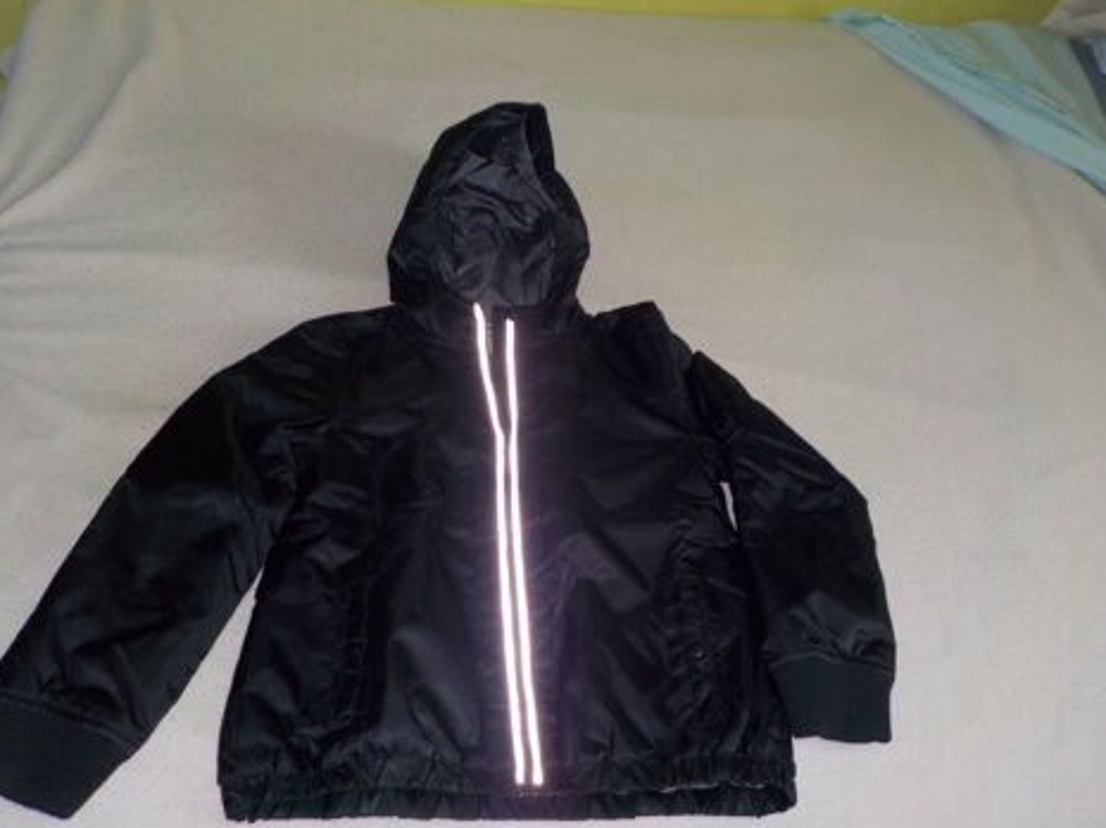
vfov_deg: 45.4
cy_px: 426
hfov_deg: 58.4
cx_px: 540
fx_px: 990
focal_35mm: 31
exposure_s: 1/30
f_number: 3.3
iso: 200
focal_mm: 4.1
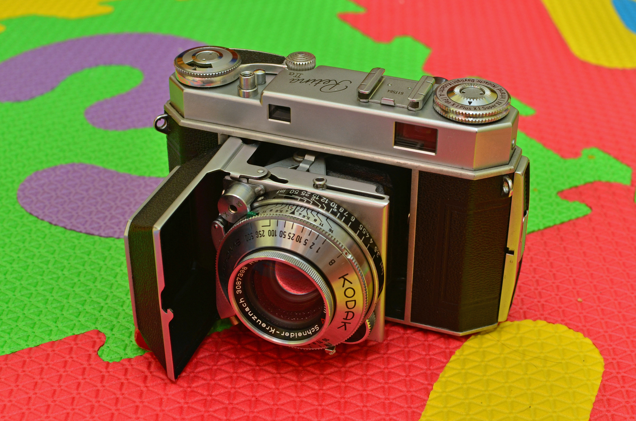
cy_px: 210
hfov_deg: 37.9
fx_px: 926
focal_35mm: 52
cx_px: 318
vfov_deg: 25.6
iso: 400
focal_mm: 35
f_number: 8
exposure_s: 1/60
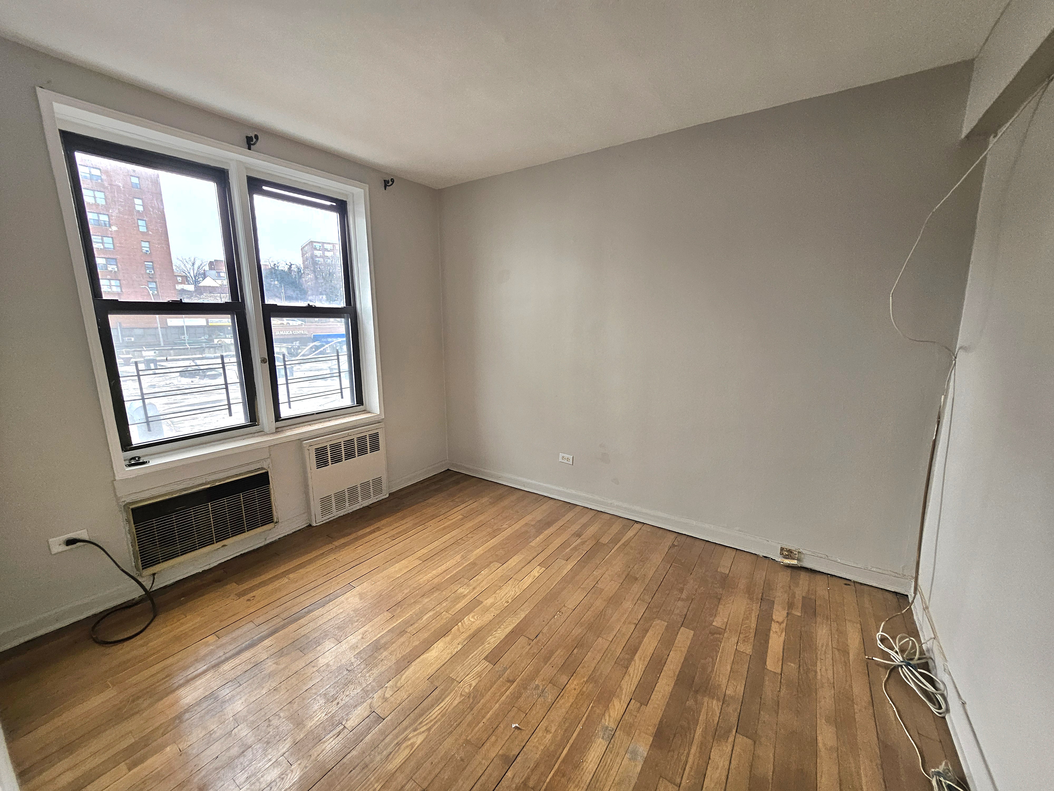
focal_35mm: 13
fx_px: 396
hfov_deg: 106.2
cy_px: 396
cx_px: 527
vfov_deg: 89.9
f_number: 2.2
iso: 50
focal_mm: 1.7
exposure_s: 1/60.2
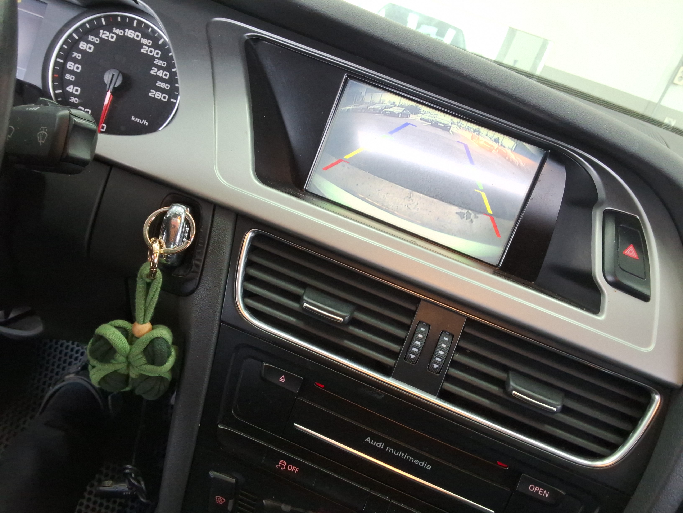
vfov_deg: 49.7
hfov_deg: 63.4
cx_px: 342
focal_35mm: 28
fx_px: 552
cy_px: 256
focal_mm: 2.91
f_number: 1.9
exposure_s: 1/40
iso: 52
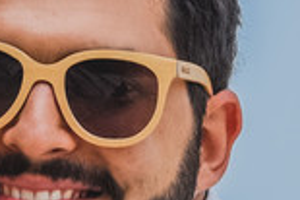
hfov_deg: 2.1
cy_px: 513
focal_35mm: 968
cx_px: 315
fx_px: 8058
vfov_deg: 1.4
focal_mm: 125
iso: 100
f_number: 7.1
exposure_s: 1/200
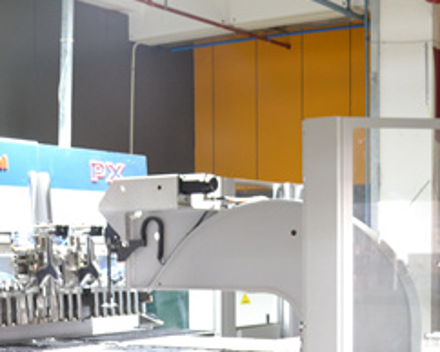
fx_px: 1082
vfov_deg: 18.3
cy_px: 298
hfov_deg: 22.9
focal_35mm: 83
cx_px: 144
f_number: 4.2
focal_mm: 26
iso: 800
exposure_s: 1/5
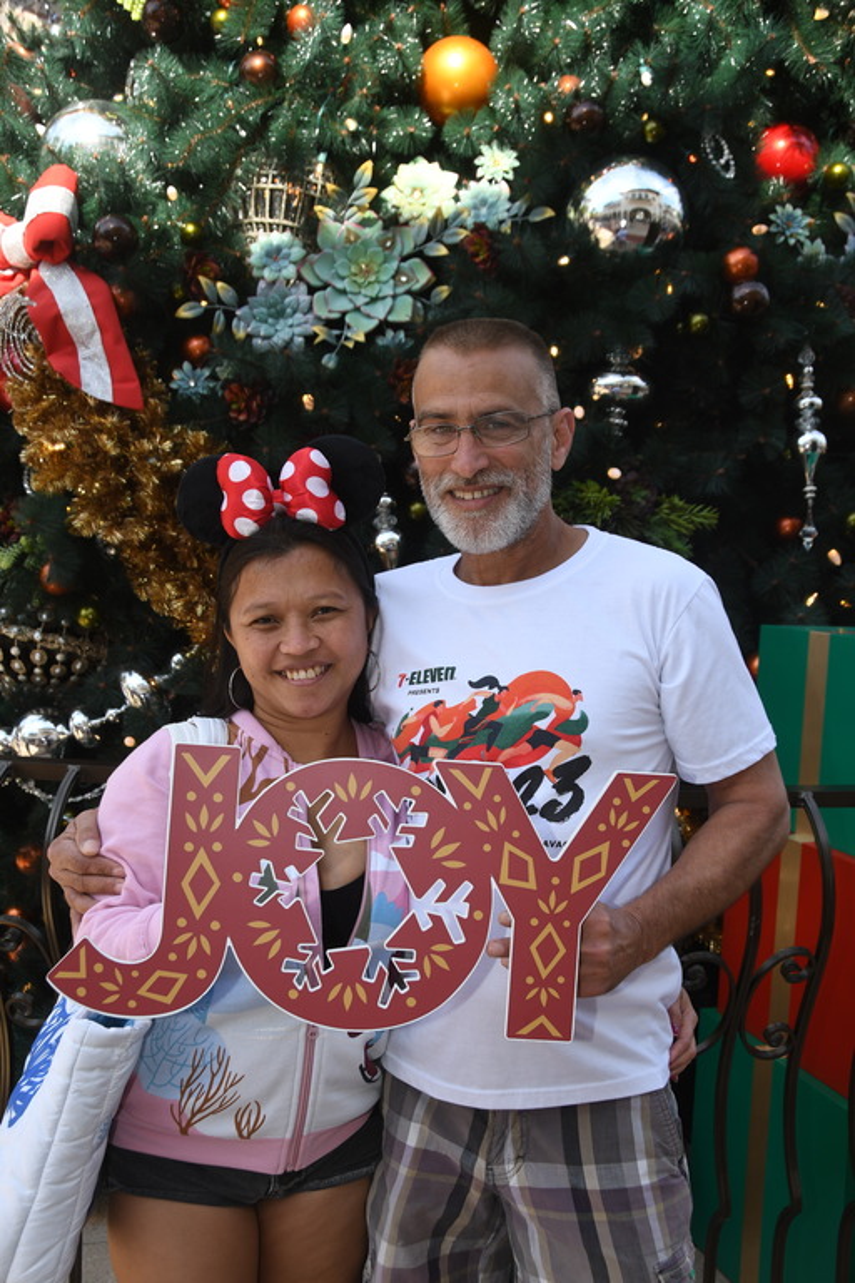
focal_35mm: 39
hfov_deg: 34.2
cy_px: 642
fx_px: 1389
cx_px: 428
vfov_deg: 49.6
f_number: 5.6
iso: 125
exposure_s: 1/200
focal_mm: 26
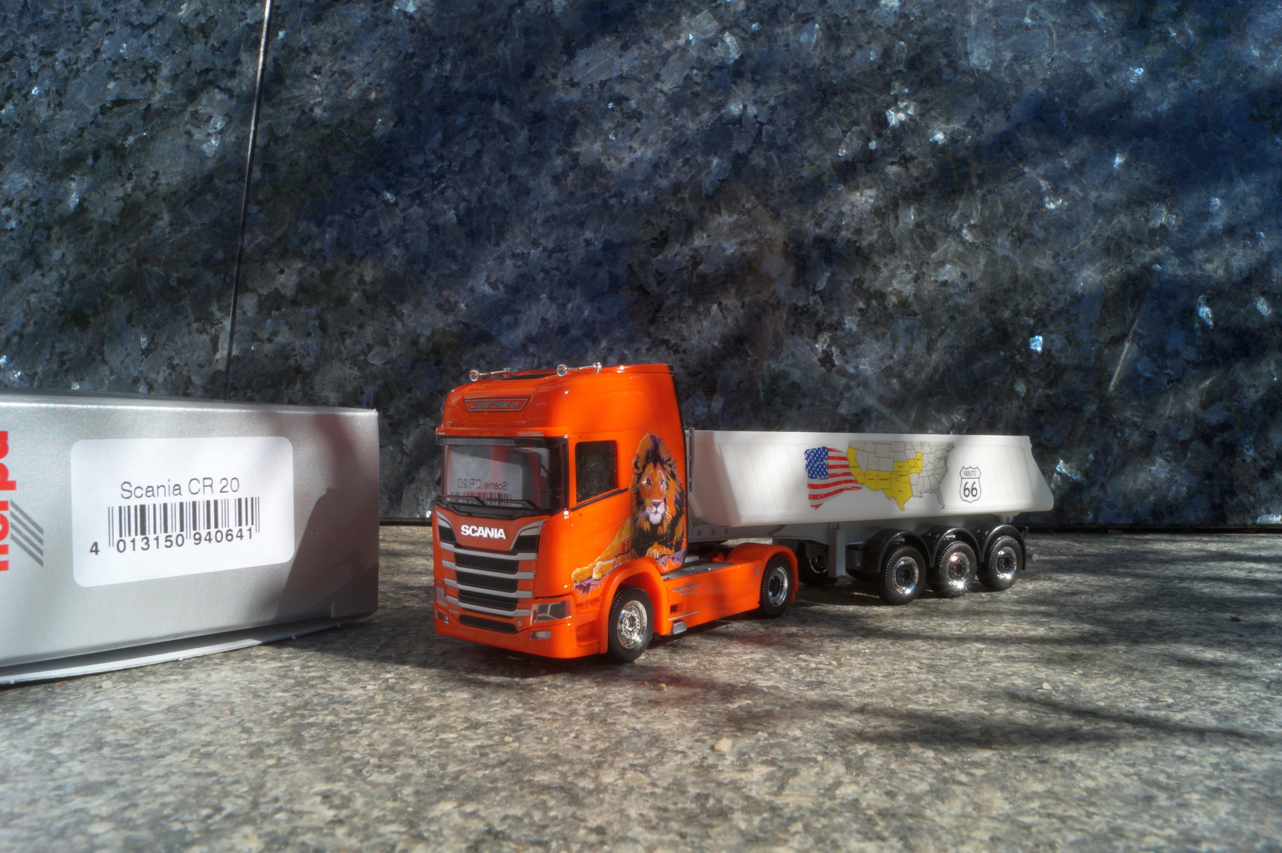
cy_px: 426
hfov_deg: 67.4
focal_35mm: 27
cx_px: 641
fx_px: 961
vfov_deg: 47.9
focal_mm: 18
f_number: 22
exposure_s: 1/60
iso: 250
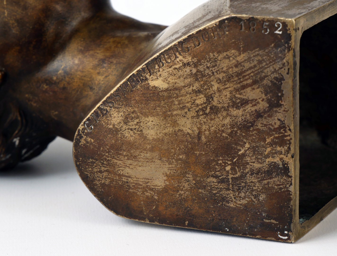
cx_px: 168
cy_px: 128
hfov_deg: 16.3
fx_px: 1173
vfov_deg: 12.4
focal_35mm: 120
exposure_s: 1/125
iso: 200
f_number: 8
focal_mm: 60
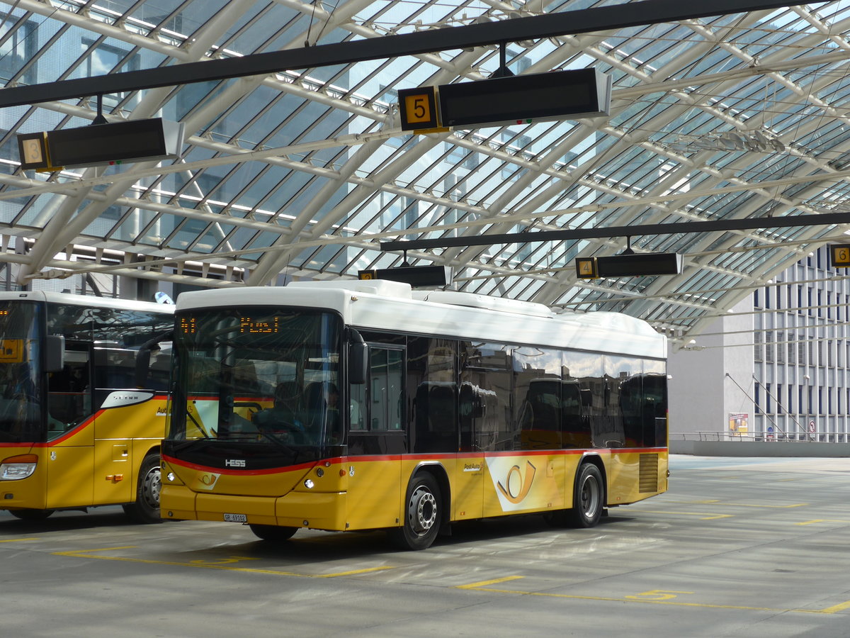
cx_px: 425
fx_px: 1621
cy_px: 319
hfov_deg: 29.4
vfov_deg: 22.3
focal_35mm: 66
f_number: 3.9
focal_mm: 13.4
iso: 80
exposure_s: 1/320
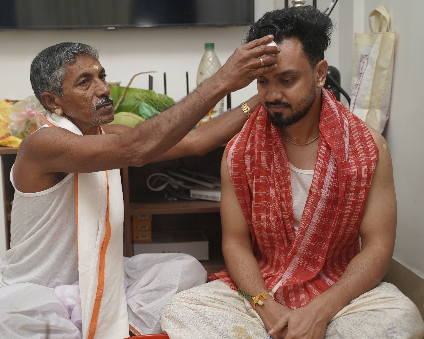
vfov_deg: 29.1
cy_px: 169
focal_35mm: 52
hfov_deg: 35.9
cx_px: 186
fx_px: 653
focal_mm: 46
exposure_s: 1/160
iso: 400
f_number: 2.8
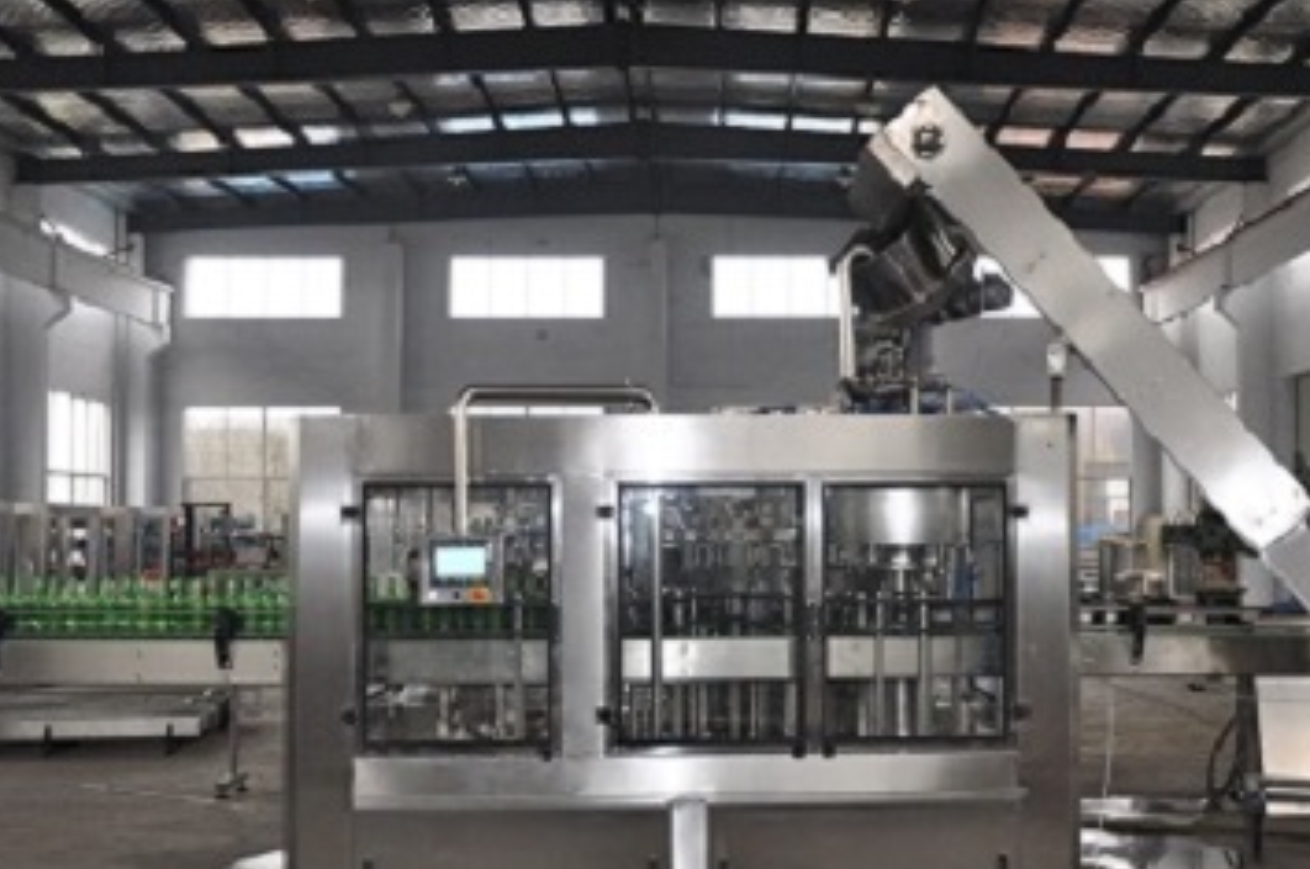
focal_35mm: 46
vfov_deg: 29.2
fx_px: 1672
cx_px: 751
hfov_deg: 42.7
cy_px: 459
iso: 640
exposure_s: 1/60
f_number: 3.8
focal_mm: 24
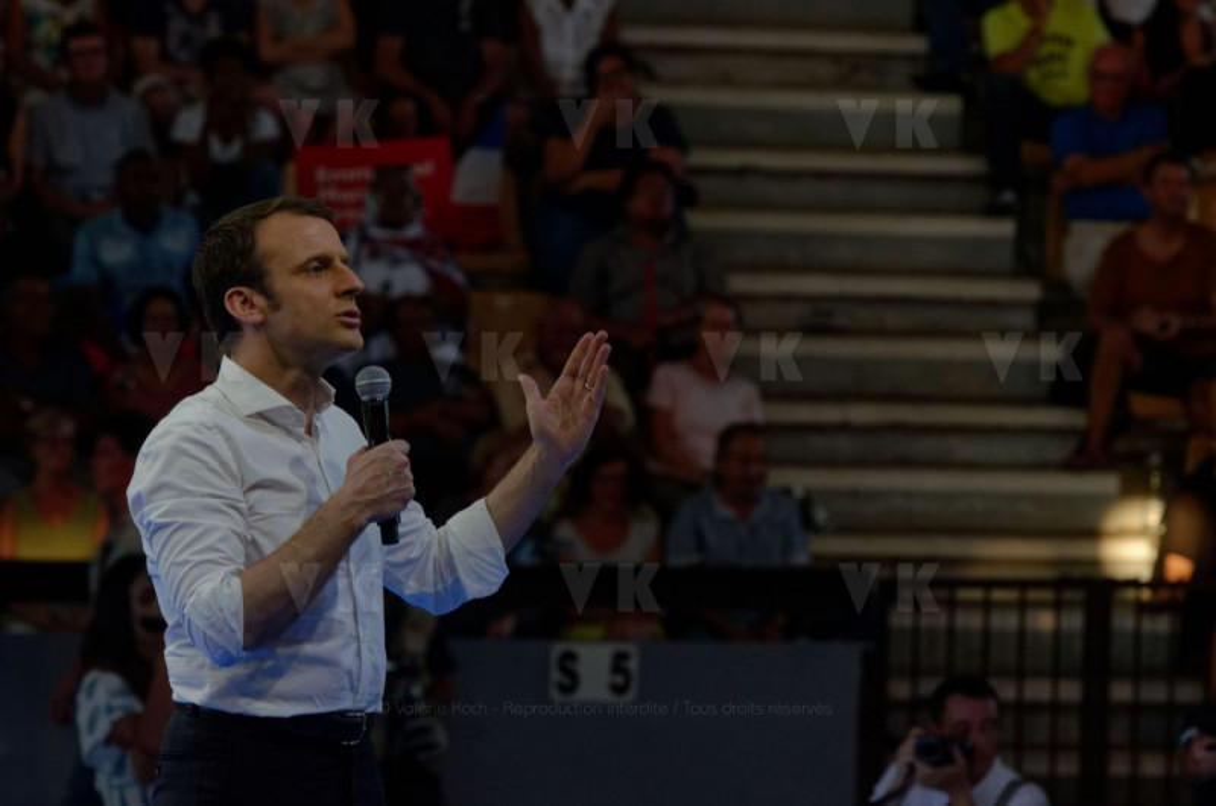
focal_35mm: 255
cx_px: 608
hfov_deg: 8.1
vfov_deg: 5.4
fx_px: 8596
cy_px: 403
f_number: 5.6
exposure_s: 1/100
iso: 800
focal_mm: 170
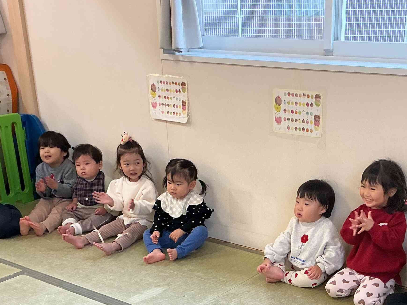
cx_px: 277
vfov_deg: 26.1
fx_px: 635
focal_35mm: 54
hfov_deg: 35.1
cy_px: 279
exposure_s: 1/60
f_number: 1.8
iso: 125
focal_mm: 3
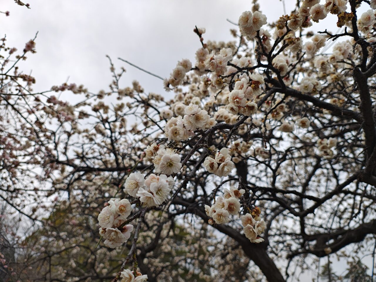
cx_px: 188
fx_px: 272
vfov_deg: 54.9
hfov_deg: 69.4
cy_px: 141
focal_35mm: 25
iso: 100
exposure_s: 1/1320
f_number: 1.4
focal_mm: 5.89
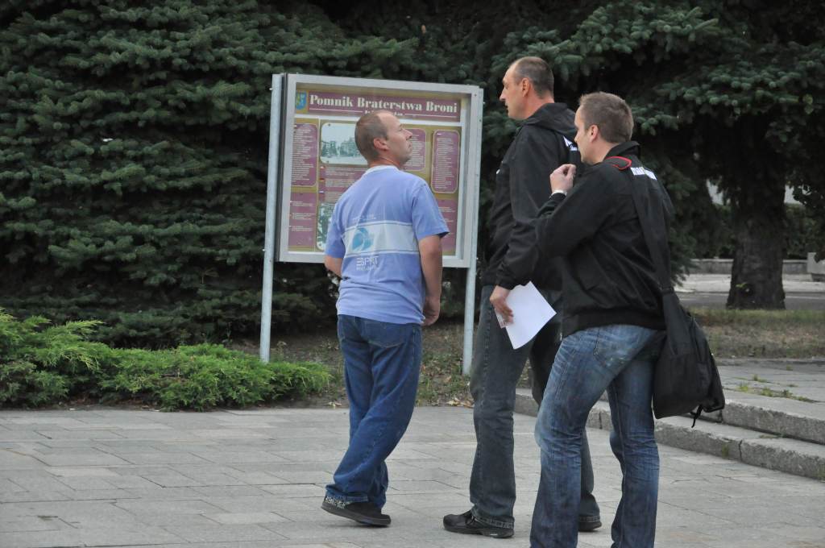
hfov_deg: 20.6
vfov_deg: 13.8
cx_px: 412
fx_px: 2266
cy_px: 274
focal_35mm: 99
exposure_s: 1/1600
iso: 2000
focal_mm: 66
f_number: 5.3
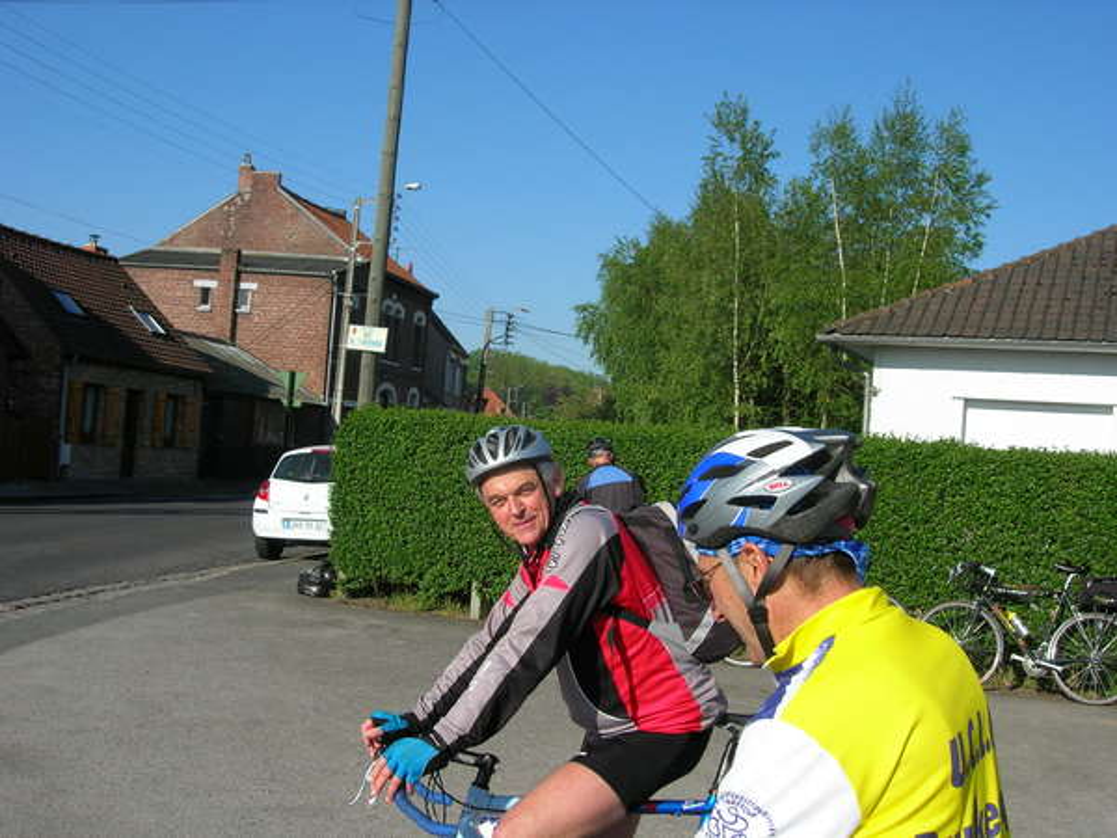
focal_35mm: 38
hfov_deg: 49.0
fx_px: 1226
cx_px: 558
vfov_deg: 37.7
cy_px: 419
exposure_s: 1/583
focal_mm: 7.8
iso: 64
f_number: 4.8
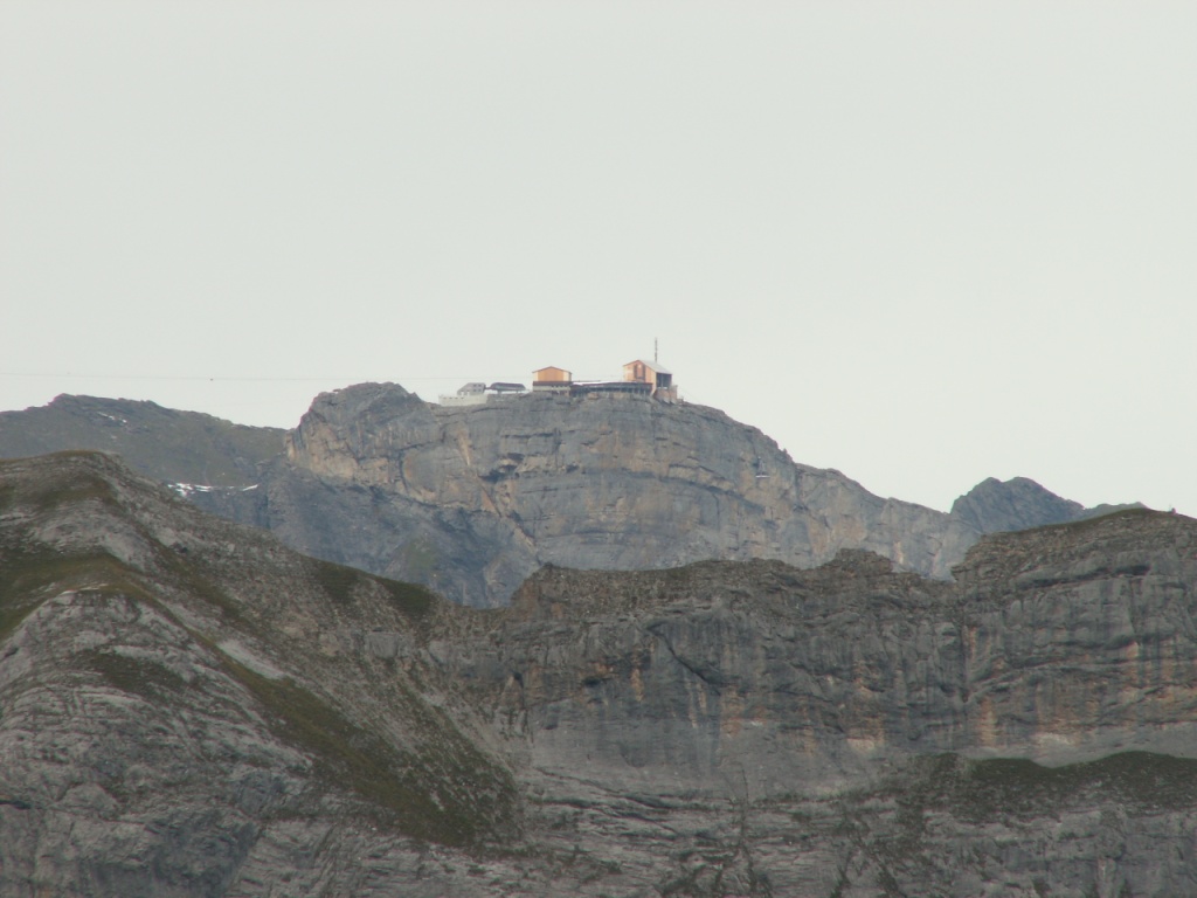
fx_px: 14178
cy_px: 449
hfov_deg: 4.8
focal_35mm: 410
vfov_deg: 3.6
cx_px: 598
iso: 50
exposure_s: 1/250
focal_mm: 67.95
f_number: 7.1
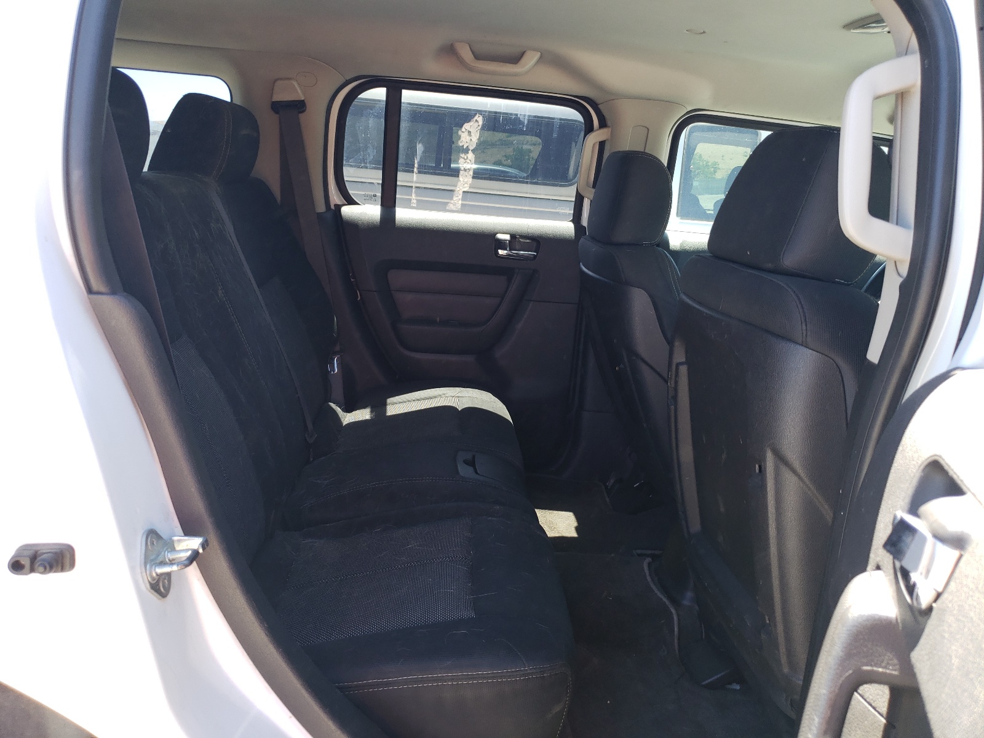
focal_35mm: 26
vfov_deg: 53.1
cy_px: 369
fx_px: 739
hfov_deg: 67.3
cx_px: 492
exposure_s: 1/123
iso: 50
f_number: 1.5
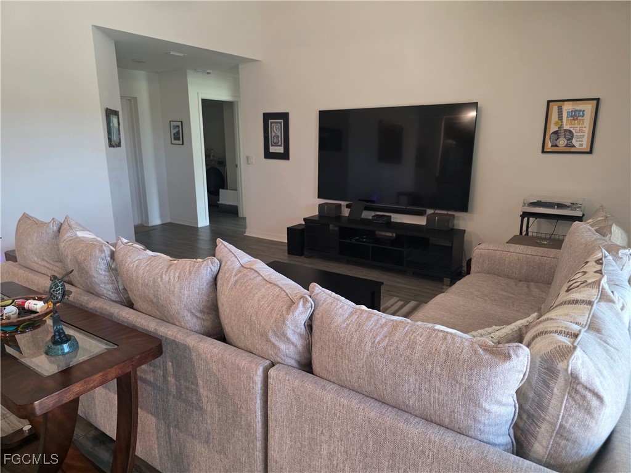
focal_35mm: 23
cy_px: 236
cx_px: 316
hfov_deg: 73.9
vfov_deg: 58.9
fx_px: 419
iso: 1000
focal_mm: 6.3
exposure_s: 1/120
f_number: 1.7
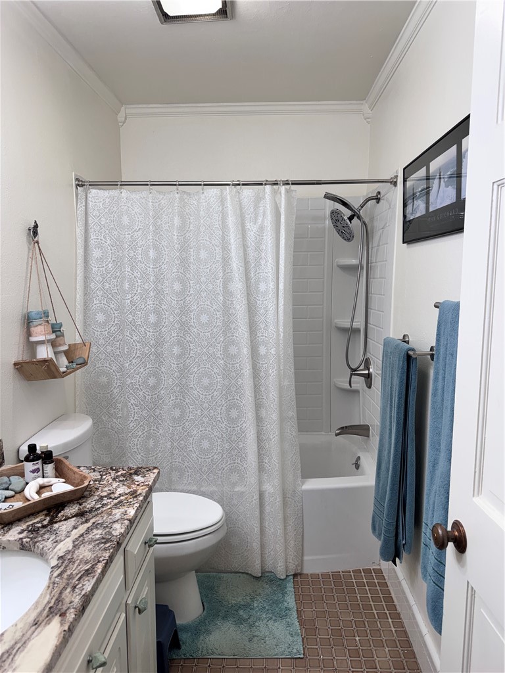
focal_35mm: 24
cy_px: 336
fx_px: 467
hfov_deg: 56.8
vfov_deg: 71.6
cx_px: 252
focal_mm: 6.76
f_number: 1.78
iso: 64
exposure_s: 1/120
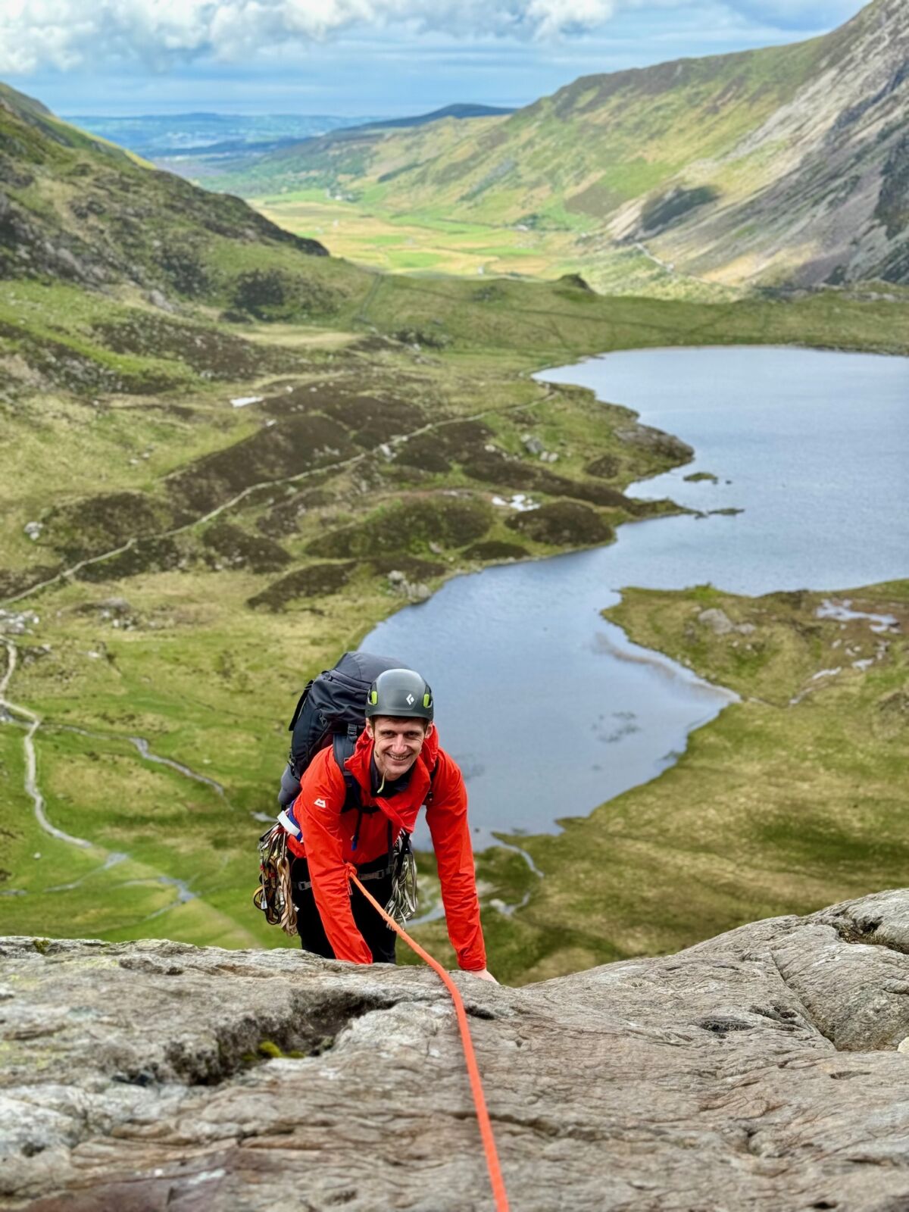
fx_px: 1681
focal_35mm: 48
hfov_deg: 30.3
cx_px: 454
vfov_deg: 39.7
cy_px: 606
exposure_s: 1/1287
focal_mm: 6.76
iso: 64
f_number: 1.78
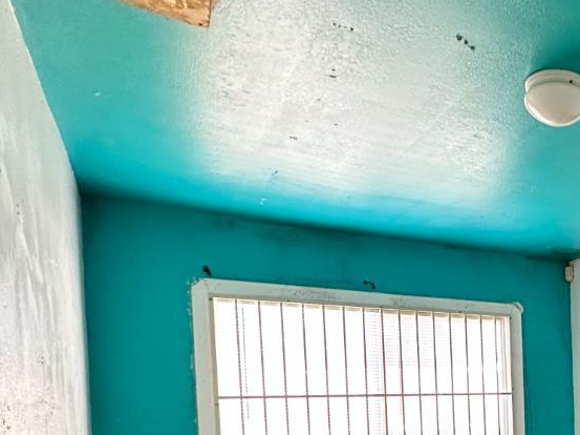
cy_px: 427
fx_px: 636
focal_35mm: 38
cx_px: 646
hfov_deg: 39.5
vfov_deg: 34.5
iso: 640
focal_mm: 2.22
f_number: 2.2
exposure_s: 1/60
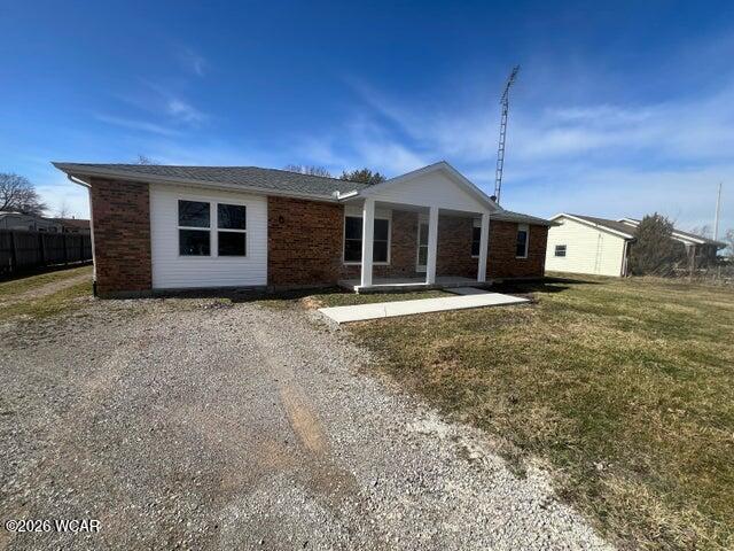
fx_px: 276
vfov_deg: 89.9
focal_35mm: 13
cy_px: 276
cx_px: 367
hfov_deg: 106.2
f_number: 1.8
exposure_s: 1/1727
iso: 32
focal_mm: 1.57
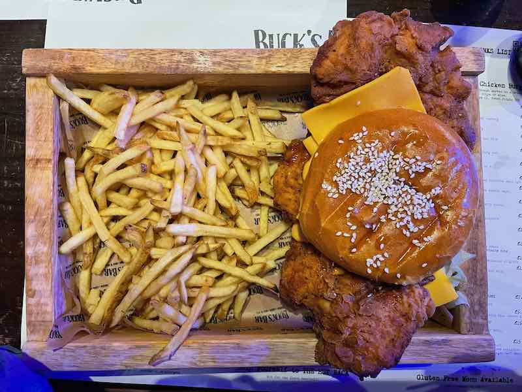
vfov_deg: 53.1
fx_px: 392
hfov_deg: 67.3
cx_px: 261
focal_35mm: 26
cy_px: 196
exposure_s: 1/33
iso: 500
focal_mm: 4.2
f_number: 1.6
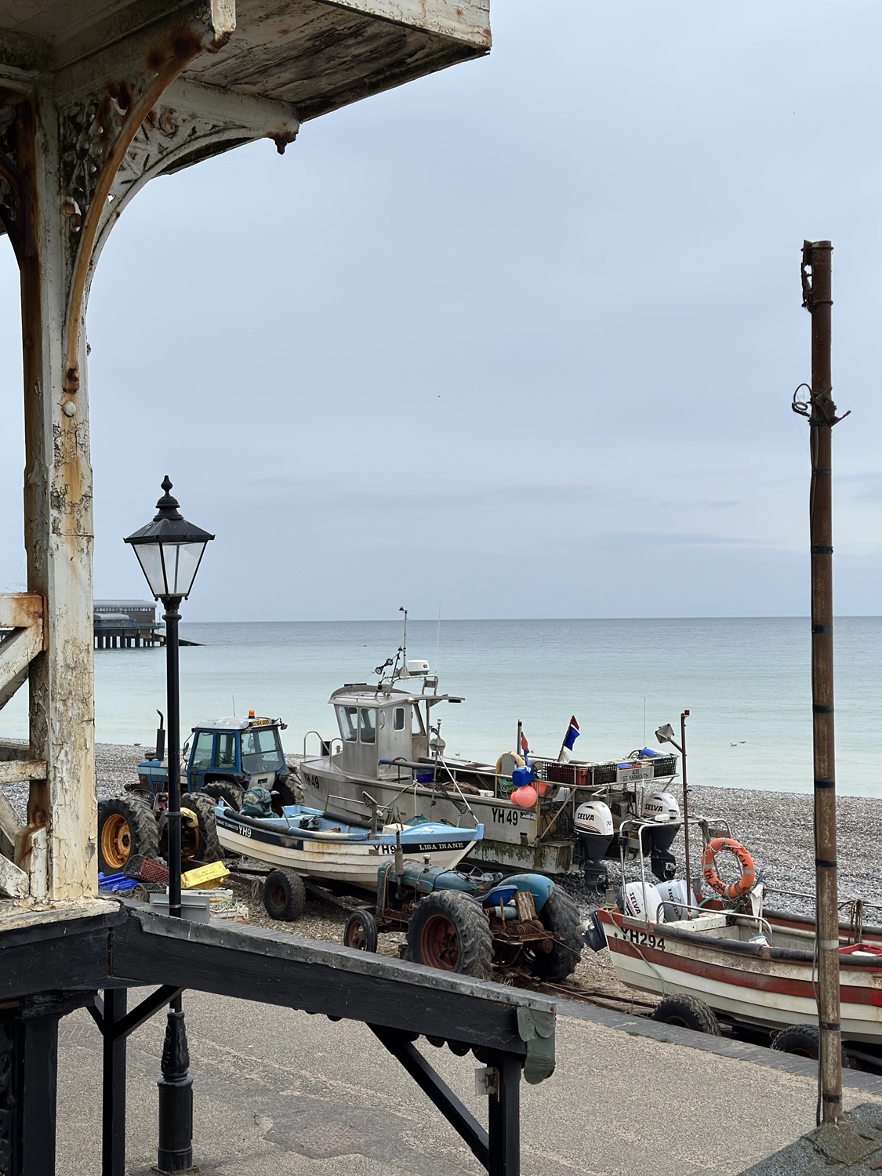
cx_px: 441
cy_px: 588
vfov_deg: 39.7
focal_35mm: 48
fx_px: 1631
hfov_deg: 30.3
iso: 80
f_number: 1.78
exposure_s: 1/1227
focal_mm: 6.86
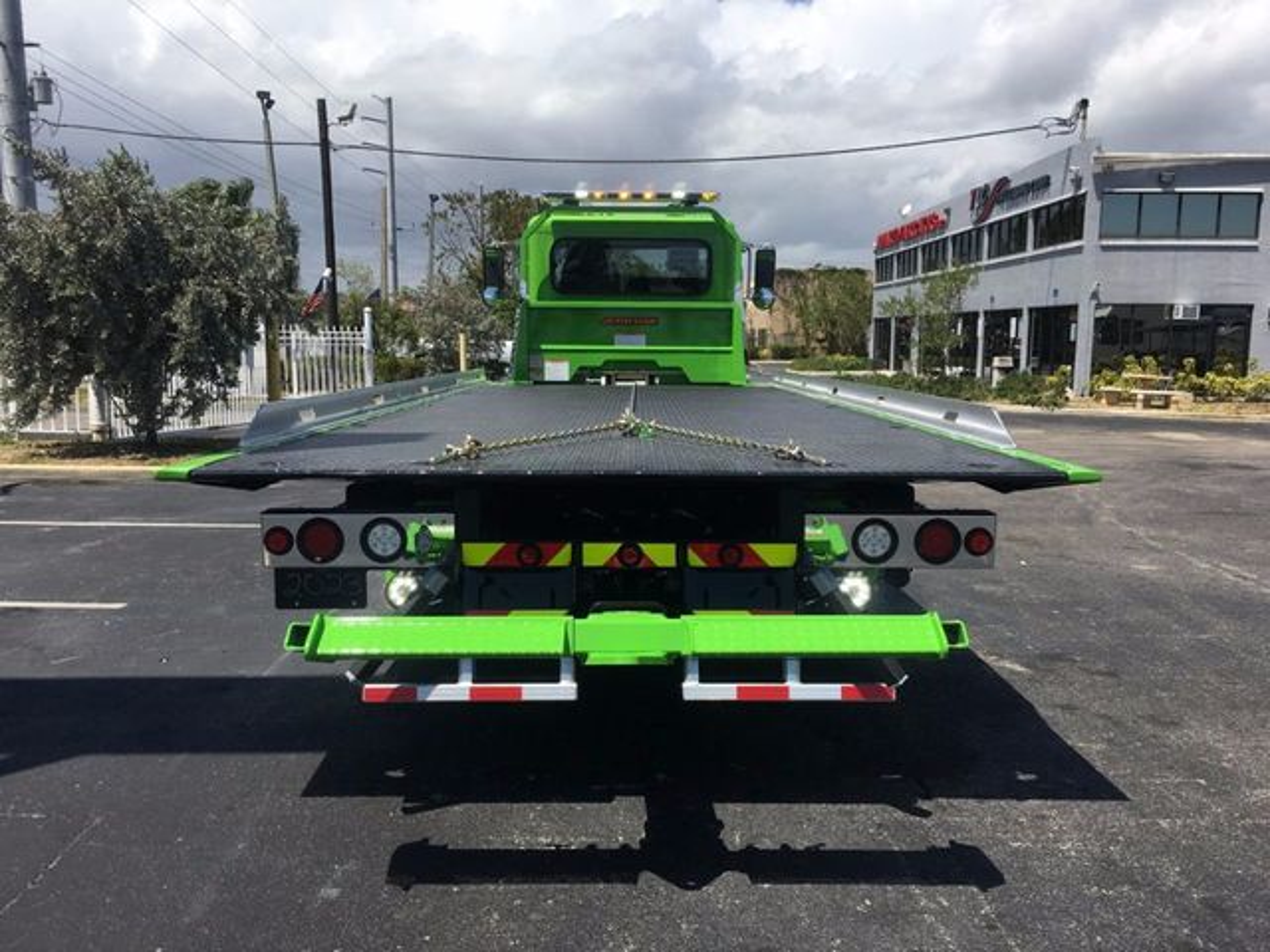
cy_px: 476
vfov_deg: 48.2
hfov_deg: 61.7
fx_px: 1064
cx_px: 635
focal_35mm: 29
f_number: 2.2
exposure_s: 1/1832
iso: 25
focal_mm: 4.15
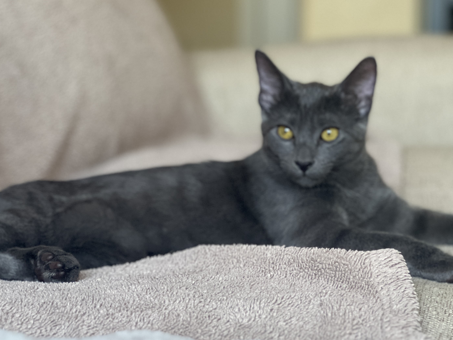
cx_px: 281
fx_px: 1466
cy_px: 223
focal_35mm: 112
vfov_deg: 13.2
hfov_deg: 17.5
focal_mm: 9
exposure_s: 1/68
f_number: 2.8
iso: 250
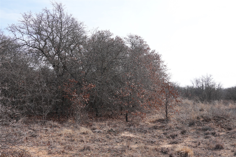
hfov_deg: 53.1
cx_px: 118
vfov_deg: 36.9
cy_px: 78
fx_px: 236
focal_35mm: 36
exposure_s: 1/200
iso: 100
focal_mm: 24
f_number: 7.1
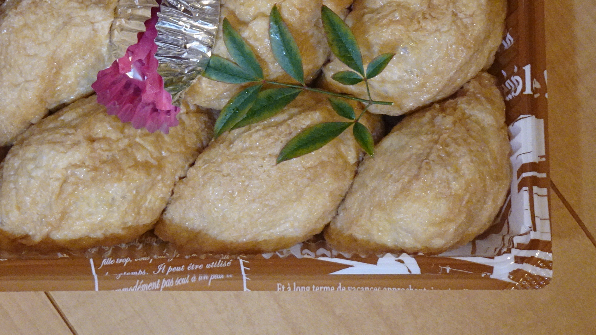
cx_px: 289
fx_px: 2845
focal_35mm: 180
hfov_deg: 12.0
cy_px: 70
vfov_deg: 6.7
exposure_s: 1/20
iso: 800
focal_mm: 19.98
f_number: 5.6
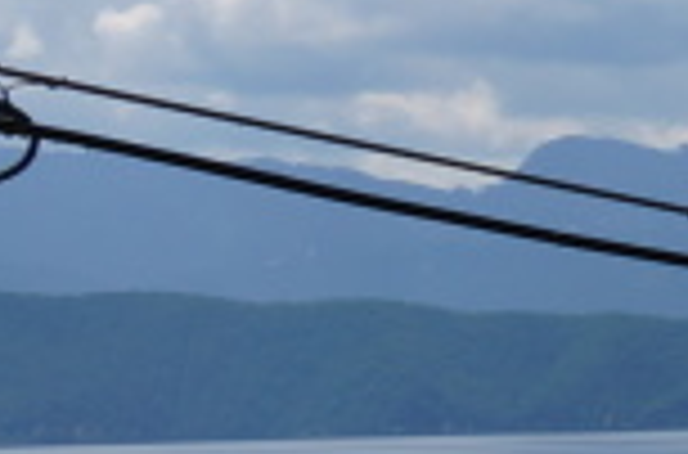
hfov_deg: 6.7
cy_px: 742
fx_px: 5170
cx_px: 2275
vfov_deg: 5.0
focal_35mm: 271
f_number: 13
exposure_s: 1/200
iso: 100
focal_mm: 27
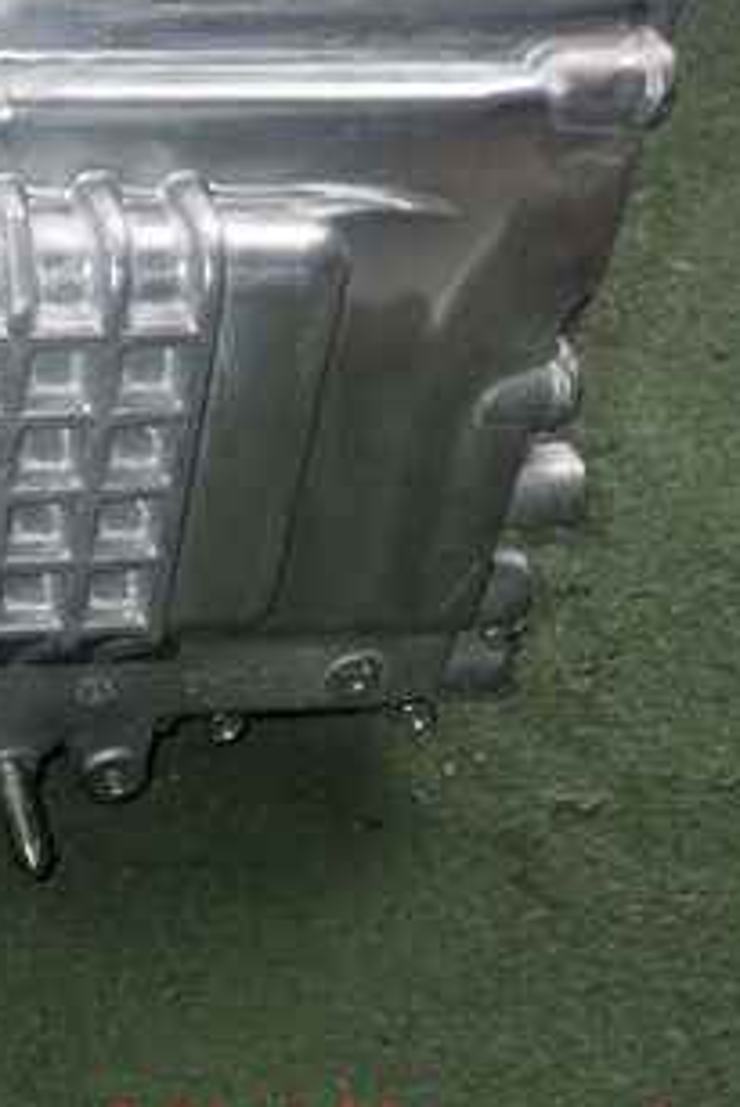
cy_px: 375
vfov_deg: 32.6
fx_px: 1879
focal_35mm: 61
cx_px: -152
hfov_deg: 20.8
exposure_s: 1/30
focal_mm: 5.4
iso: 200
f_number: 6.3
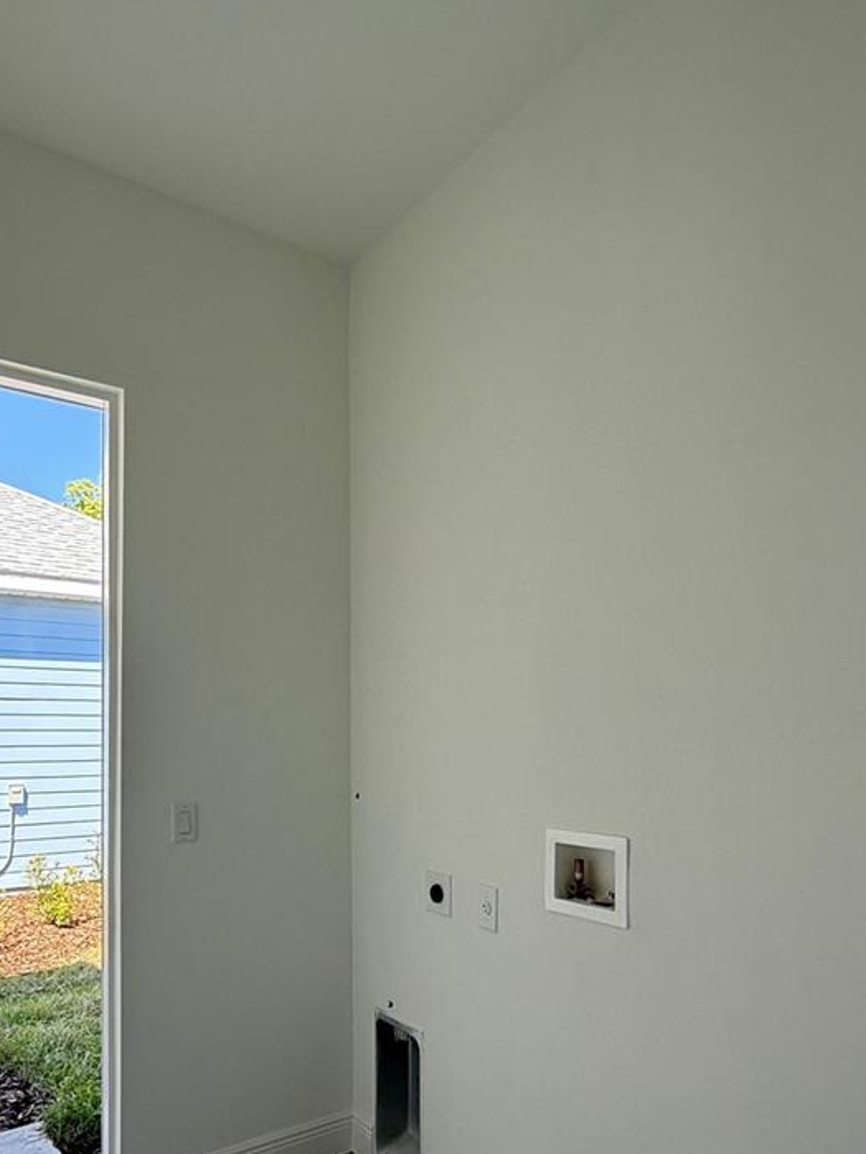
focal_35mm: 24
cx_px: 404
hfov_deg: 56.8
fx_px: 801
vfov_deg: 70.3
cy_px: 727
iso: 64
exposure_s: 1/192
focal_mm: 2.22
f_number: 2.2
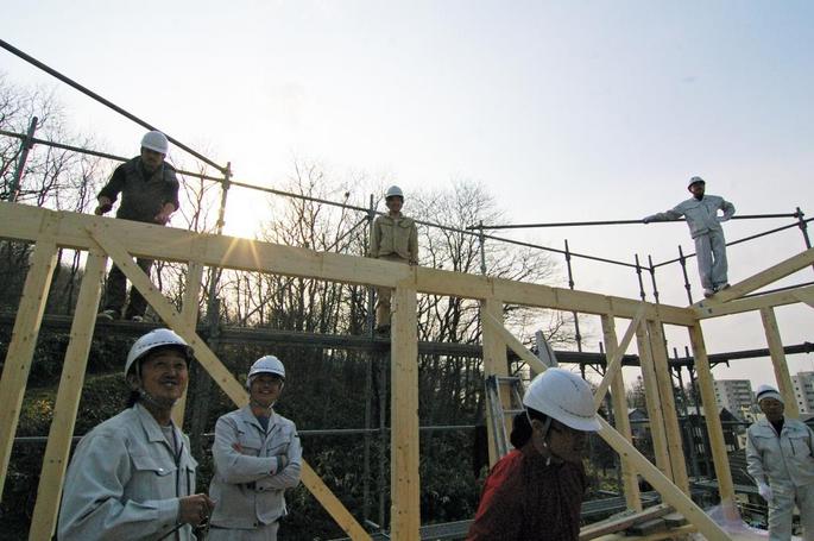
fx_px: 407
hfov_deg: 90.1
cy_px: 270
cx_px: 407
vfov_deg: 67.3
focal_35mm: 18
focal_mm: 12
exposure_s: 1/2000
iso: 800
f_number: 11
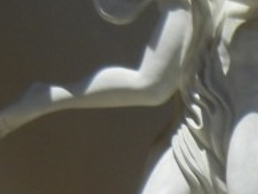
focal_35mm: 158
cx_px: 418
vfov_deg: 9.3
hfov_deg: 11.8
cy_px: 251
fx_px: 1179
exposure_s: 1/540
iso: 160
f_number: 7
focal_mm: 5.4
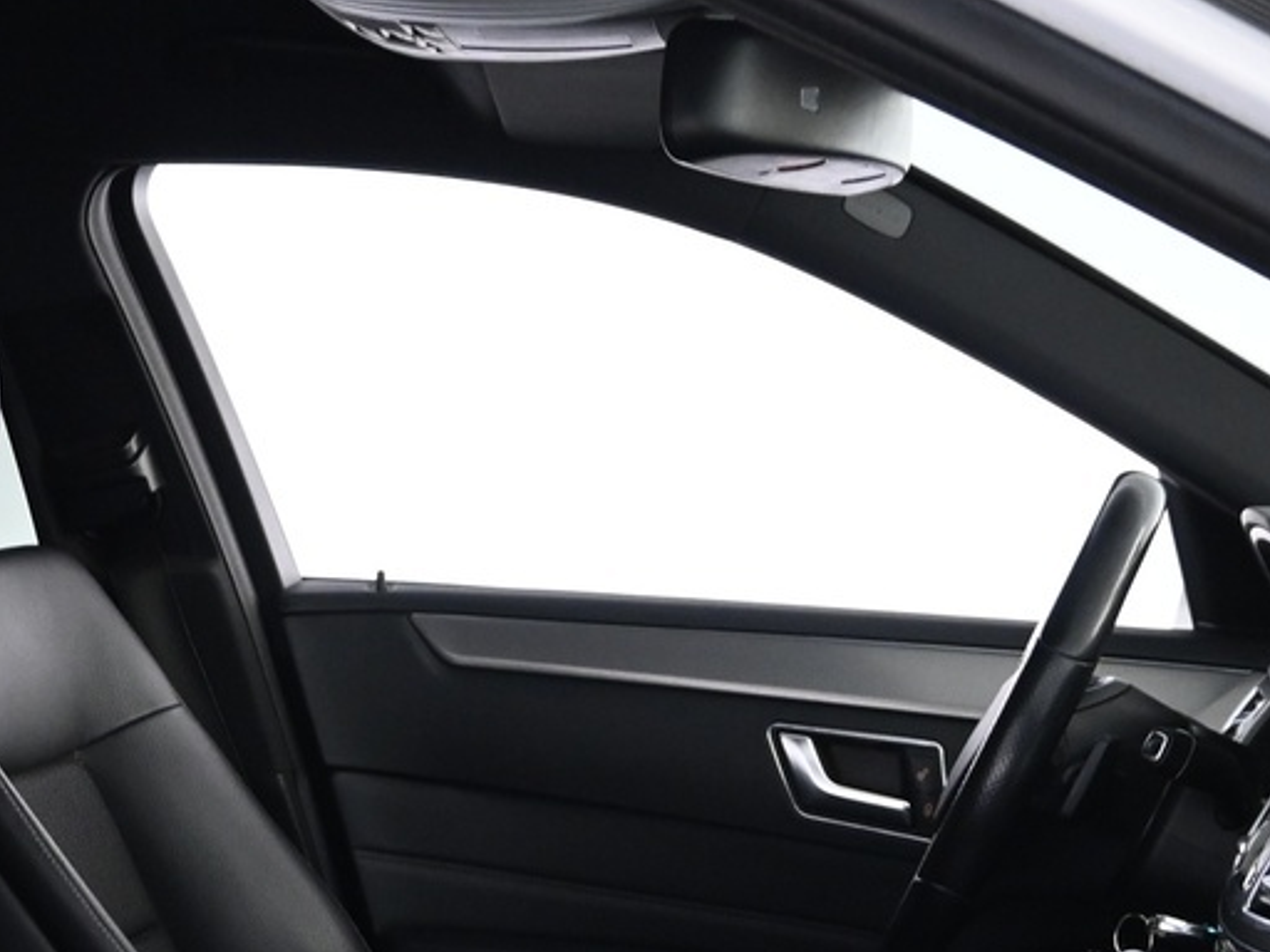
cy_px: 1153
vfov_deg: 19.0
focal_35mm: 73
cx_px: 392
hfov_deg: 26.5
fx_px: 2678
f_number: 3.5
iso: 1600
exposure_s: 1/20
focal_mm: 16
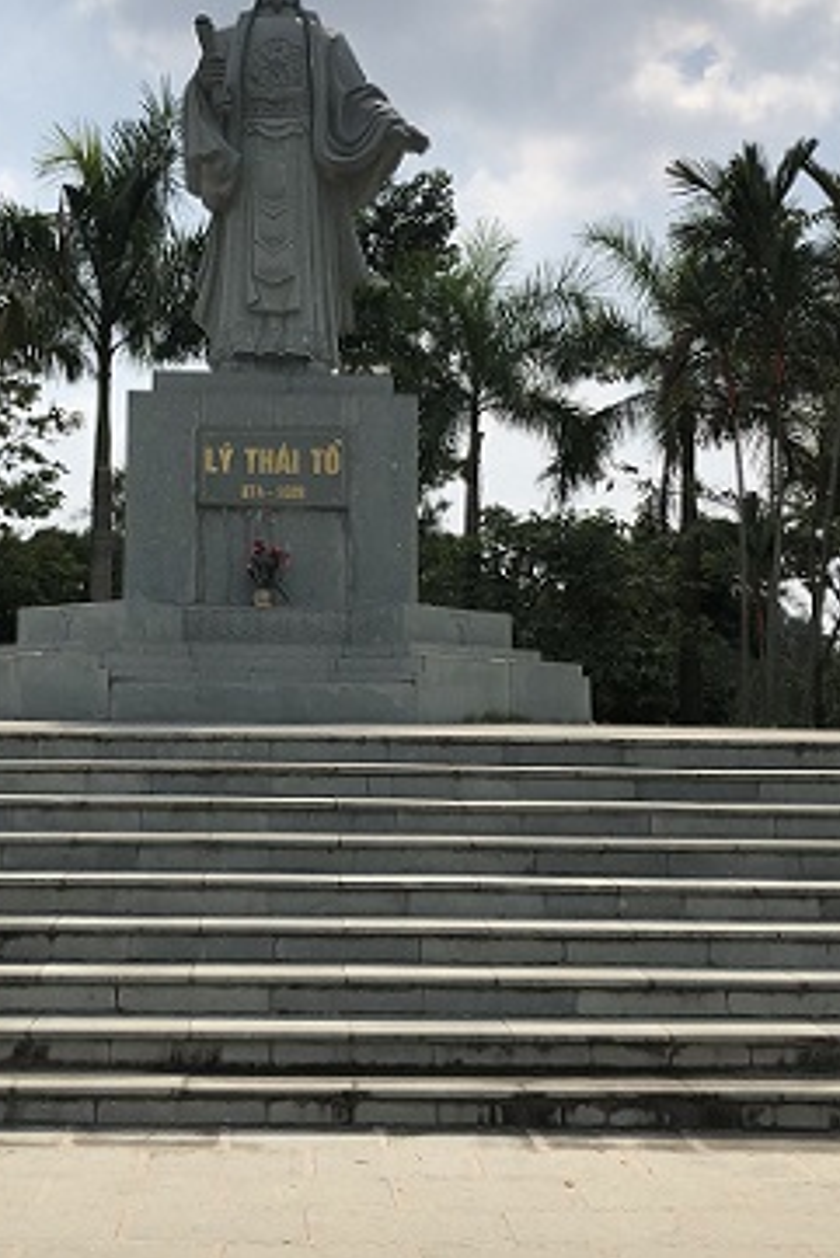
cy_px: 535
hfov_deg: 31.1
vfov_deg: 45.3
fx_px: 1503
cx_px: 310
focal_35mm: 43
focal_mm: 4
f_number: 1.8
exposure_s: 1/4808
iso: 20
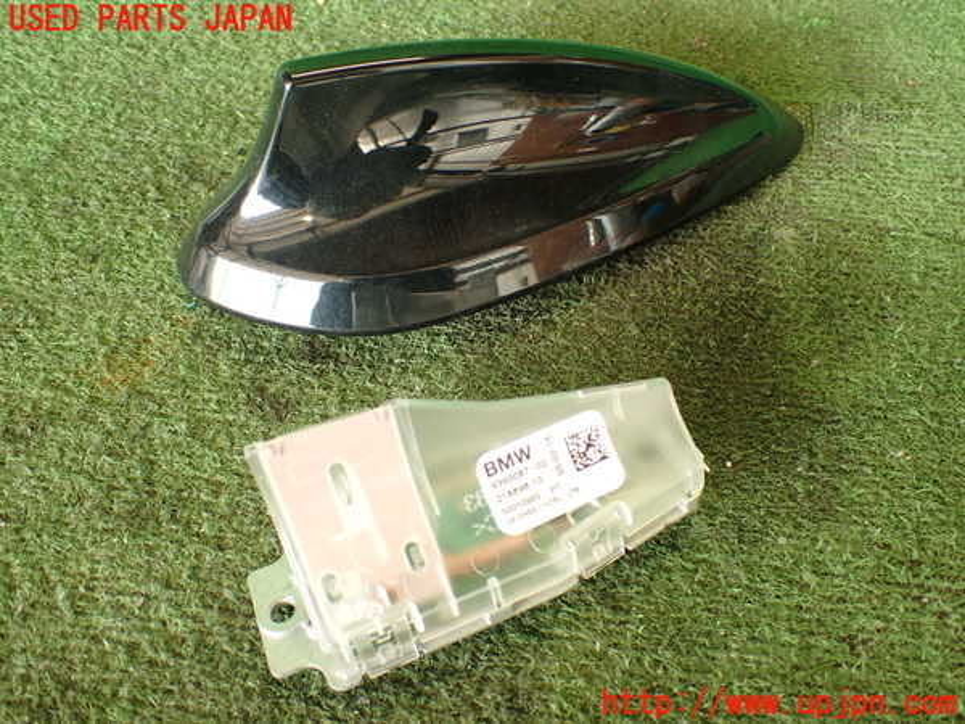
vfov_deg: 44.2
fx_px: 892
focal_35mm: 32
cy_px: 362
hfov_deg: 56.8
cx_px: 482
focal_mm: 5.79
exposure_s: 1/50
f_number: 2.4
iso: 200
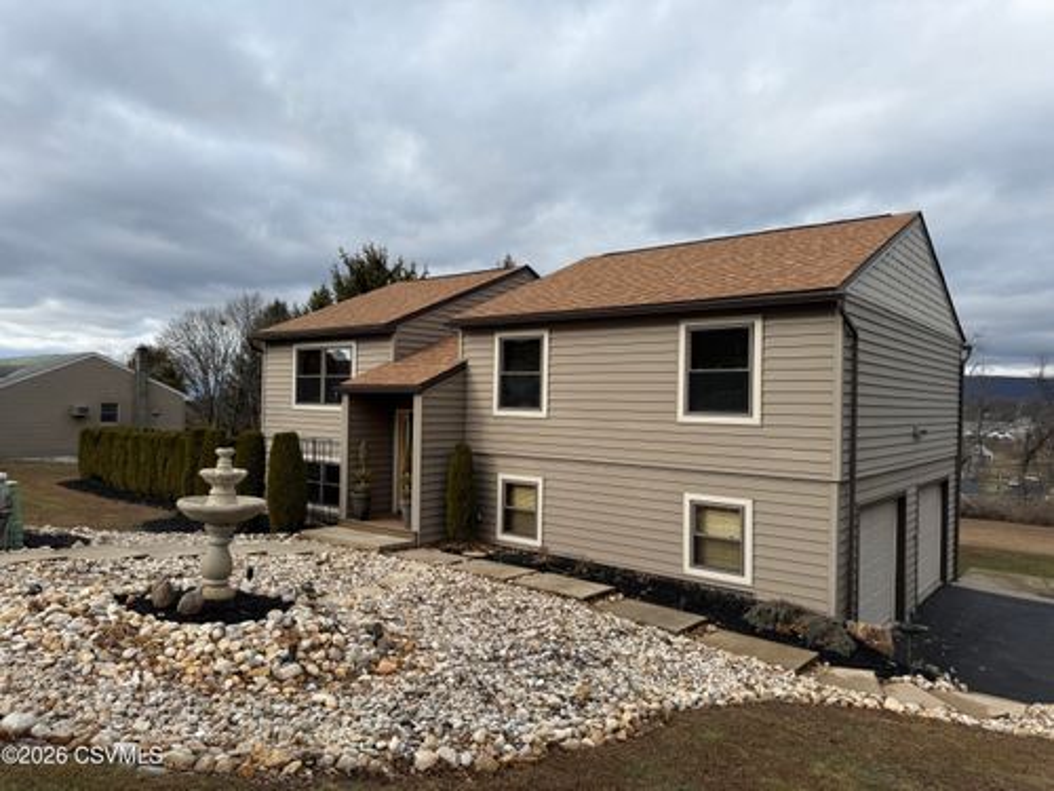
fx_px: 731
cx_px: 527
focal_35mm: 24
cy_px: 396
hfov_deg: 71.6
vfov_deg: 56.8
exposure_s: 1/2611
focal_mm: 6.76
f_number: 1.78
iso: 80
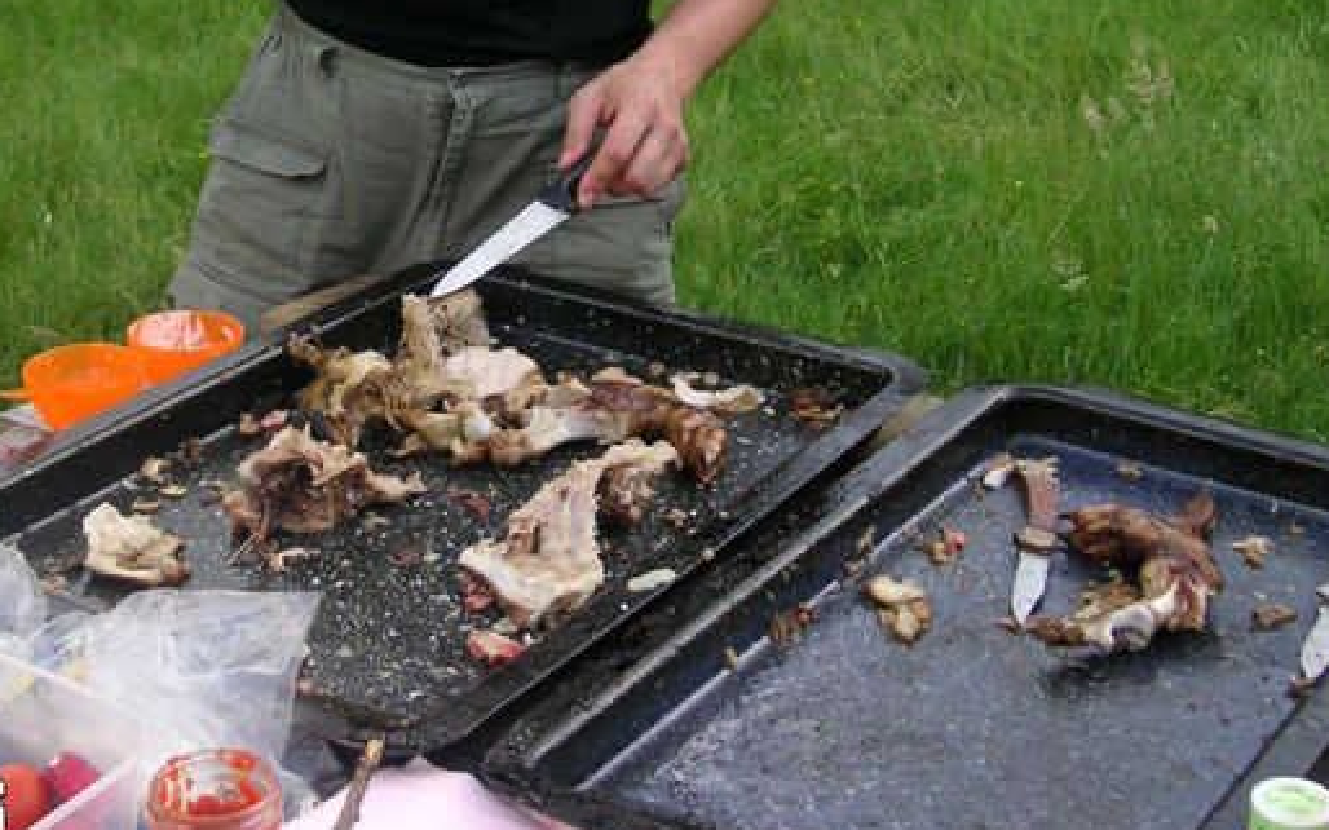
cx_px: 602
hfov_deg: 33.5
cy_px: 222
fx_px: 2209
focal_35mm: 61
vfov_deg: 21.1
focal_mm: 6.1
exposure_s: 1/180
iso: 50
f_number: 2.8
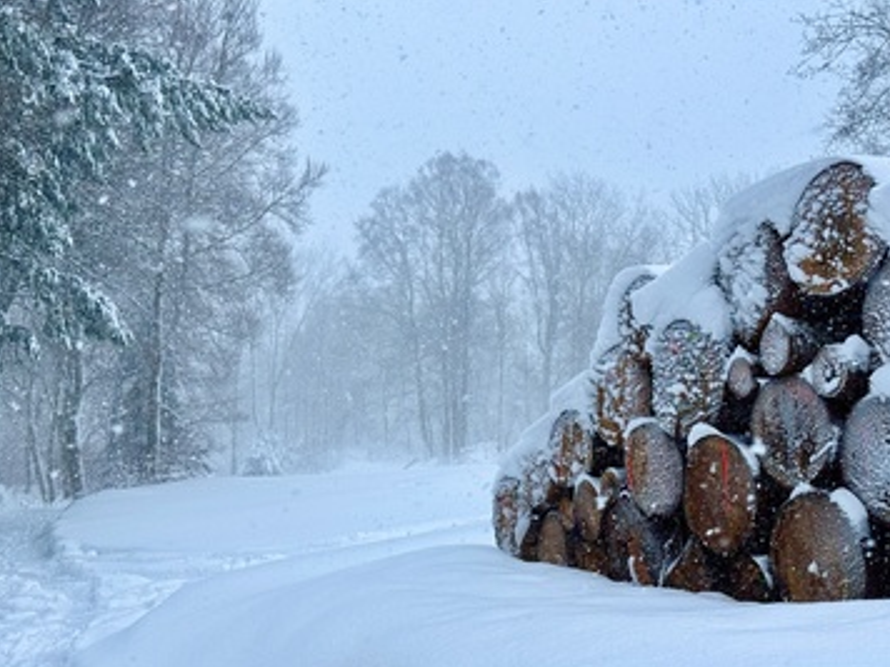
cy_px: 367
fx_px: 1388
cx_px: 452
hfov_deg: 35.5
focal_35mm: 54
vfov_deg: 27.0
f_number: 1.78
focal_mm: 6.76
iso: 64
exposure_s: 1/1427
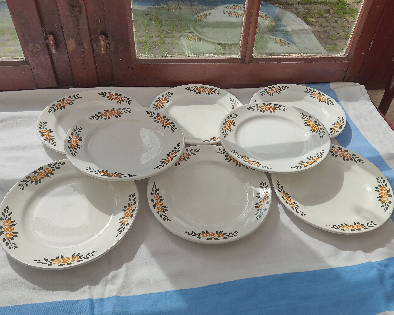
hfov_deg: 58.7
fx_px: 350
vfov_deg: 48.5
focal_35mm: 30
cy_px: 157
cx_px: 206
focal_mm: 3.57
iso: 115
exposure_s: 1/4975
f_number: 1.8
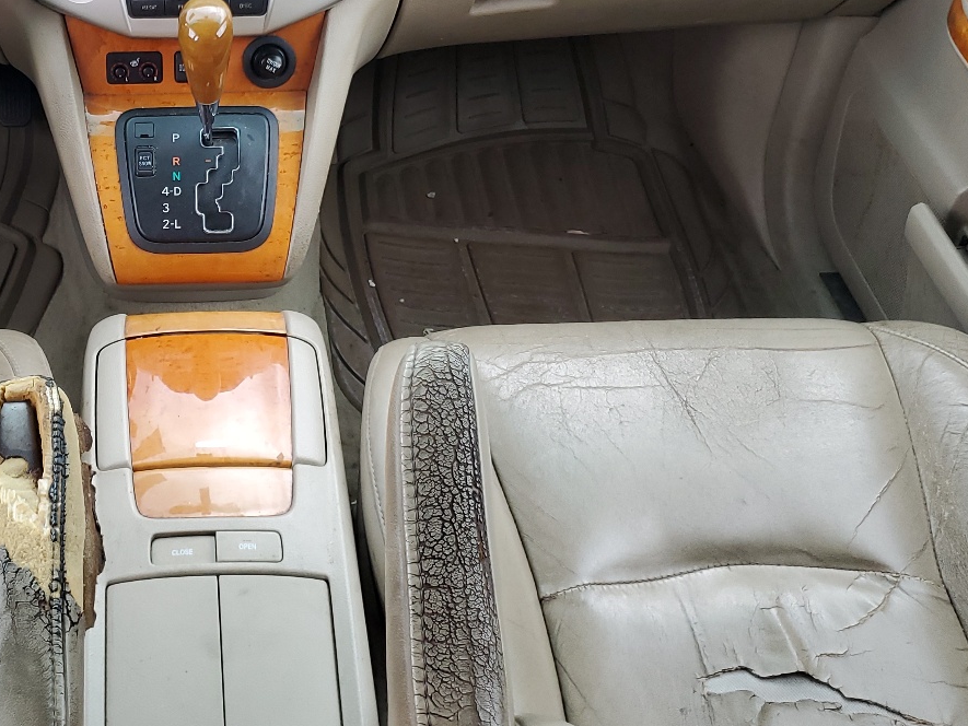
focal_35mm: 47
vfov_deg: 30.4
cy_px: 183
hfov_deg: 38.6
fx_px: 1314
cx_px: 170
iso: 69
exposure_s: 1/120
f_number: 1.5
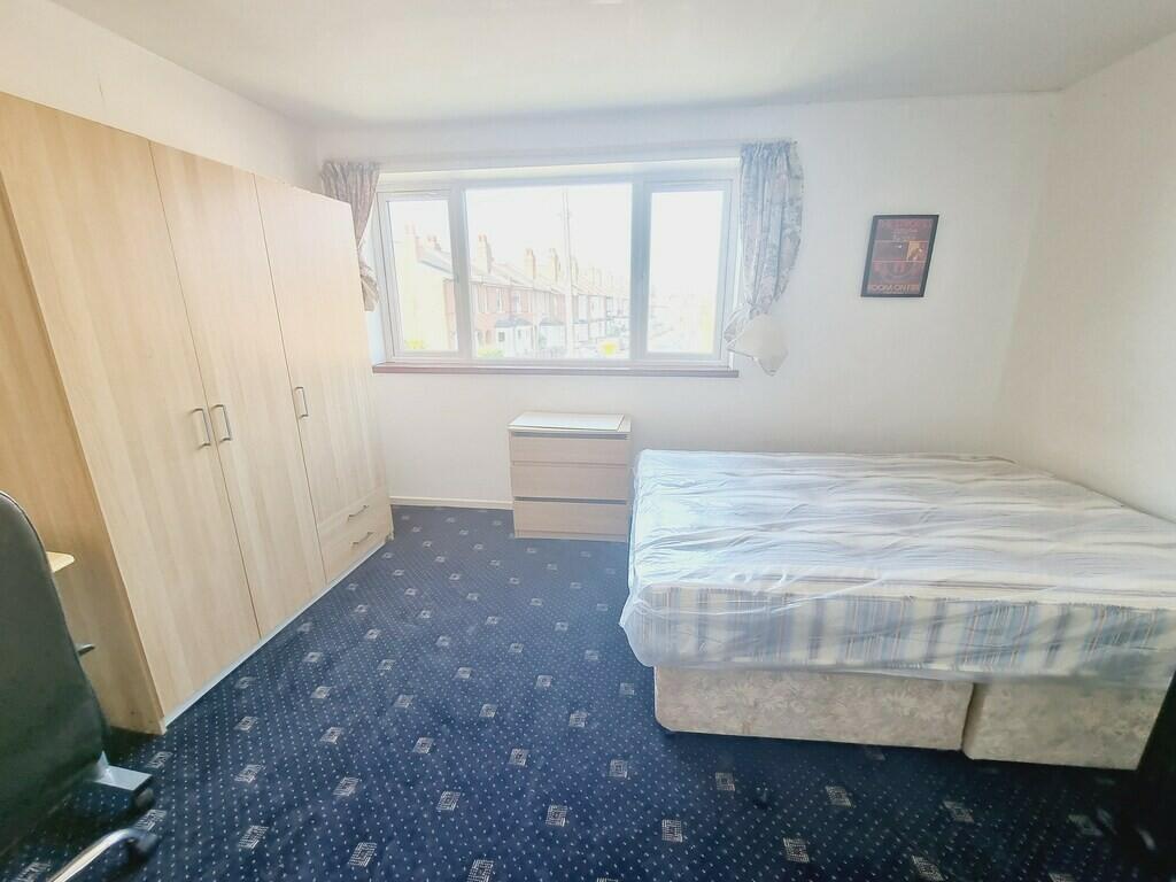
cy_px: 441
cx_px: 588
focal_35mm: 13
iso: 64
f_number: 2.2
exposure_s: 1/100
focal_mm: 2.2
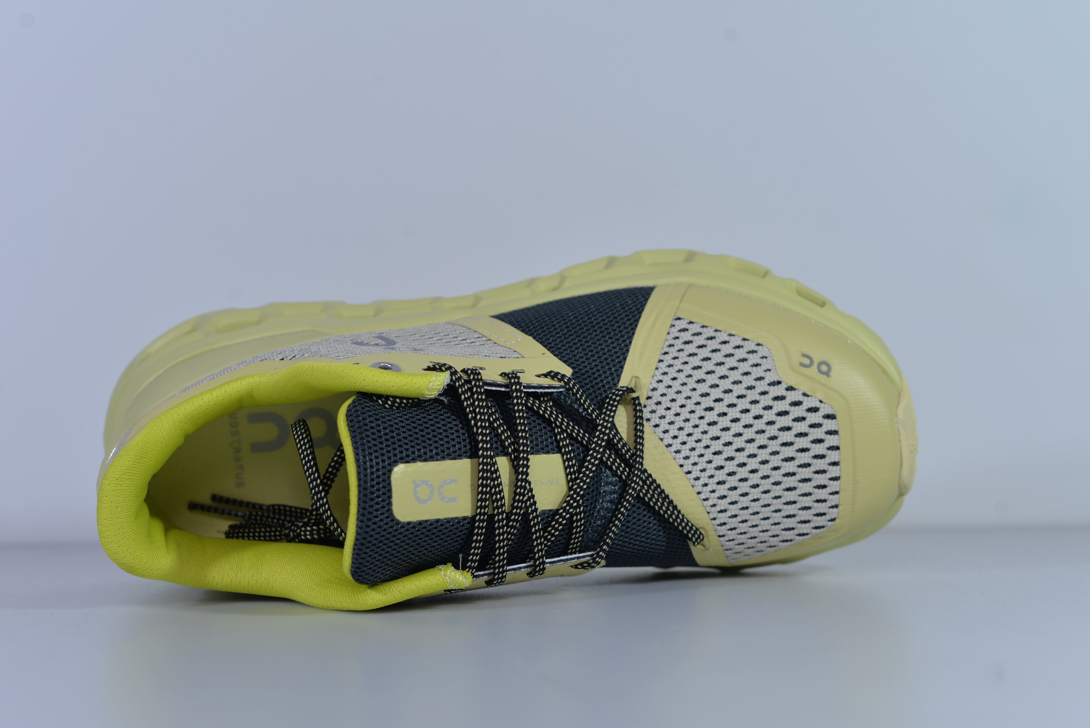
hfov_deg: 35.6
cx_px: 509
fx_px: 1696
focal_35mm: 56
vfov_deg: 24.2
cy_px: 407
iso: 100
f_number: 5.6
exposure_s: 1/320
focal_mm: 50
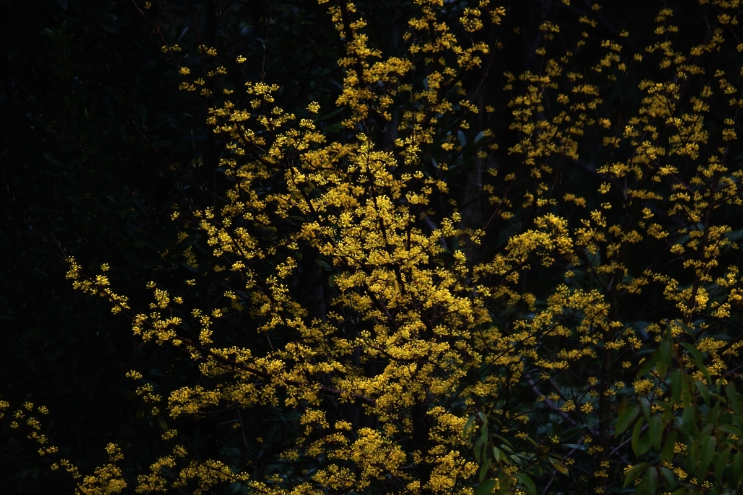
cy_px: 248
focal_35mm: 345
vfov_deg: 4.0
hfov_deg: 6.0
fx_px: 7120
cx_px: 372
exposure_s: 1/160
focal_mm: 230
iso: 1250
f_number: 6.7
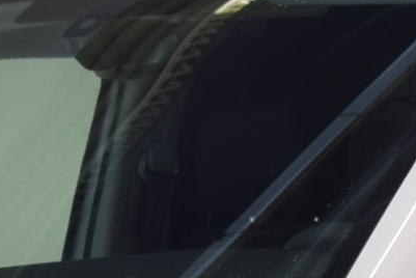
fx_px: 4009
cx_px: 384
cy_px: 593
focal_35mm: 347
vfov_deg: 3.9
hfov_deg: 5.9
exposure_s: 1/60
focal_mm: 31
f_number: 4.2
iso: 400
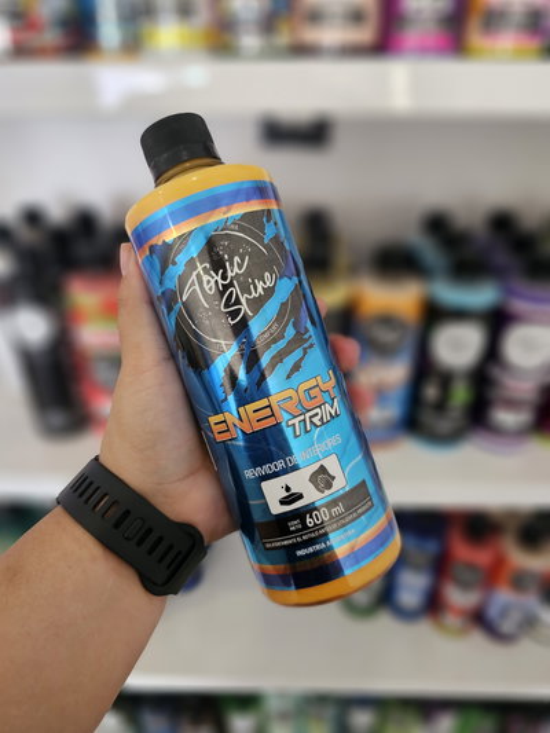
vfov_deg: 73.9
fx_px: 487
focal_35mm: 23
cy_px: 366
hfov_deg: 58.9
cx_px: 275
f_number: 1.7
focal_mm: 6.3
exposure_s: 1/50
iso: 800
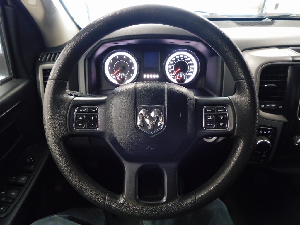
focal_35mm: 23
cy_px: 112
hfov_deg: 73.9
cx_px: 150
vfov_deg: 58.9
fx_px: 199
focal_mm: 4
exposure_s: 1/15
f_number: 3
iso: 1600
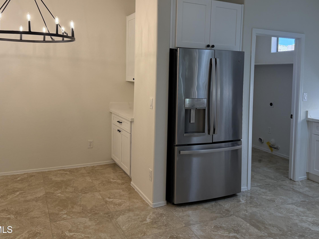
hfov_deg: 56.7
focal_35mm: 32
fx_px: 295
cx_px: 172
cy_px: 85
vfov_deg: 43.7
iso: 160
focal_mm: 6.76
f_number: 1.78
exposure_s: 1/228
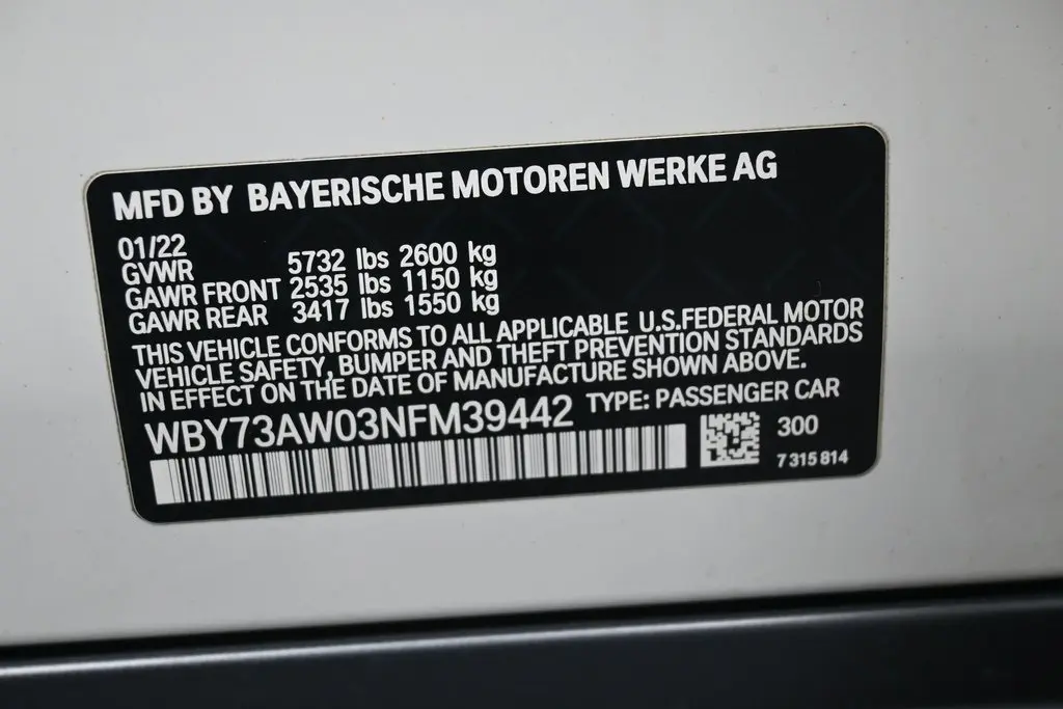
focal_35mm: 51
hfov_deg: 38.9
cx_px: 532
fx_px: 1506
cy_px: 354
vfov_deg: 26.5
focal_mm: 34
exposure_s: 1/125
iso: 1250
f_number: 5
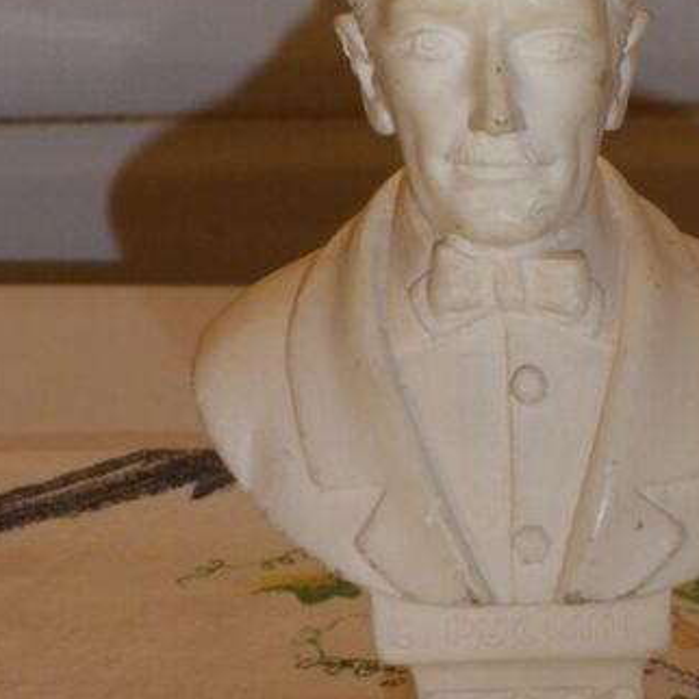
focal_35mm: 139
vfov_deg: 12.6
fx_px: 3176
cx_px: 473
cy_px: 389
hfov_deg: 12.5
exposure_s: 1/80
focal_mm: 14.1
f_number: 4.8
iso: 400
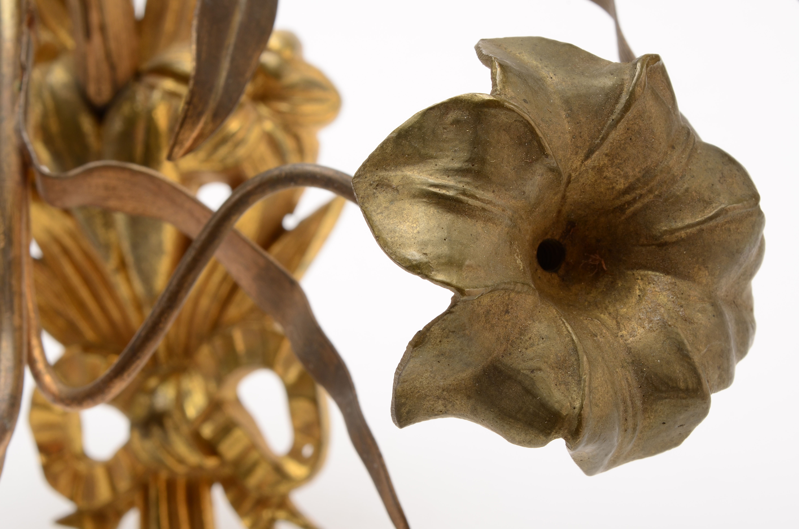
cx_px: 400
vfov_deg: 16.5
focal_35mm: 82
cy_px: 264
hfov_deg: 24.7
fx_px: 1827
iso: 100
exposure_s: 1/160
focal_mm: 55
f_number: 20
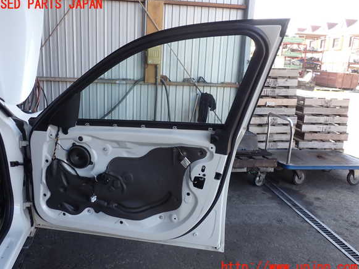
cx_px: 175
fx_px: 321
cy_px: 136
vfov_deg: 45.4
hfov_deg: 58.4
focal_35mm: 31
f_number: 3.2
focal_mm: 5.4
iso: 100
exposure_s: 1/100
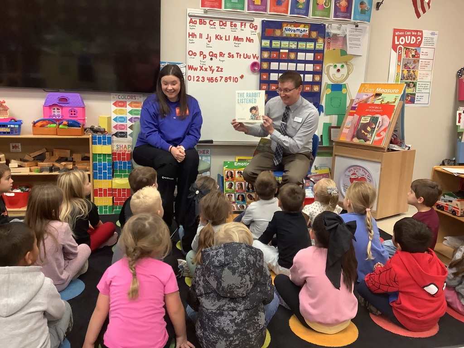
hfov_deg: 58.4
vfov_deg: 45.4
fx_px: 416
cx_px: 232
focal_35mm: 31
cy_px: 174
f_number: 2.4
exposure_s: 1/60
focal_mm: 3.3
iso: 200
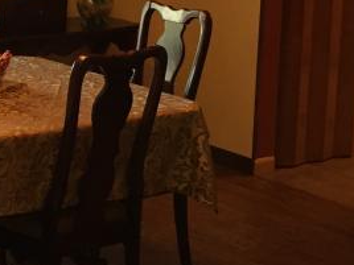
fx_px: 1135
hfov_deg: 17.0
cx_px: -57
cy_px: 32
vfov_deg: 13.2
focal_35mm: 111
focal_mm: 4.15
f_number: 2.2
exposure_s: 1/30
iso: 100
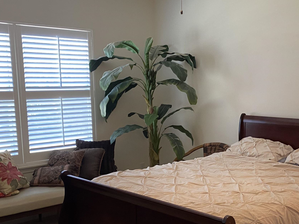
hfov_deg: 38.8
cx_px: 218
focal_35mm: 48
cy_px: 148
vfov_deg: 30.1
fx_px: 415
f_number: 1.8
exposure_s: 1/60
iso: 160
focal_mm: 4.25
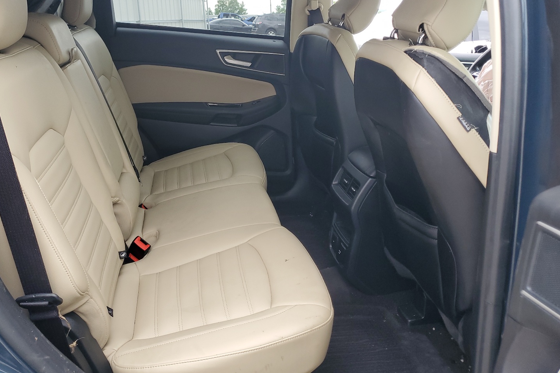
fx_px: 467
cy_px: 147
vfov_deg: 43.4
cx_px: 250
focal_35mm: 30
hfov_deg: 61.8
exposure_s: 1/120
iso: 63
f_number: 1.5
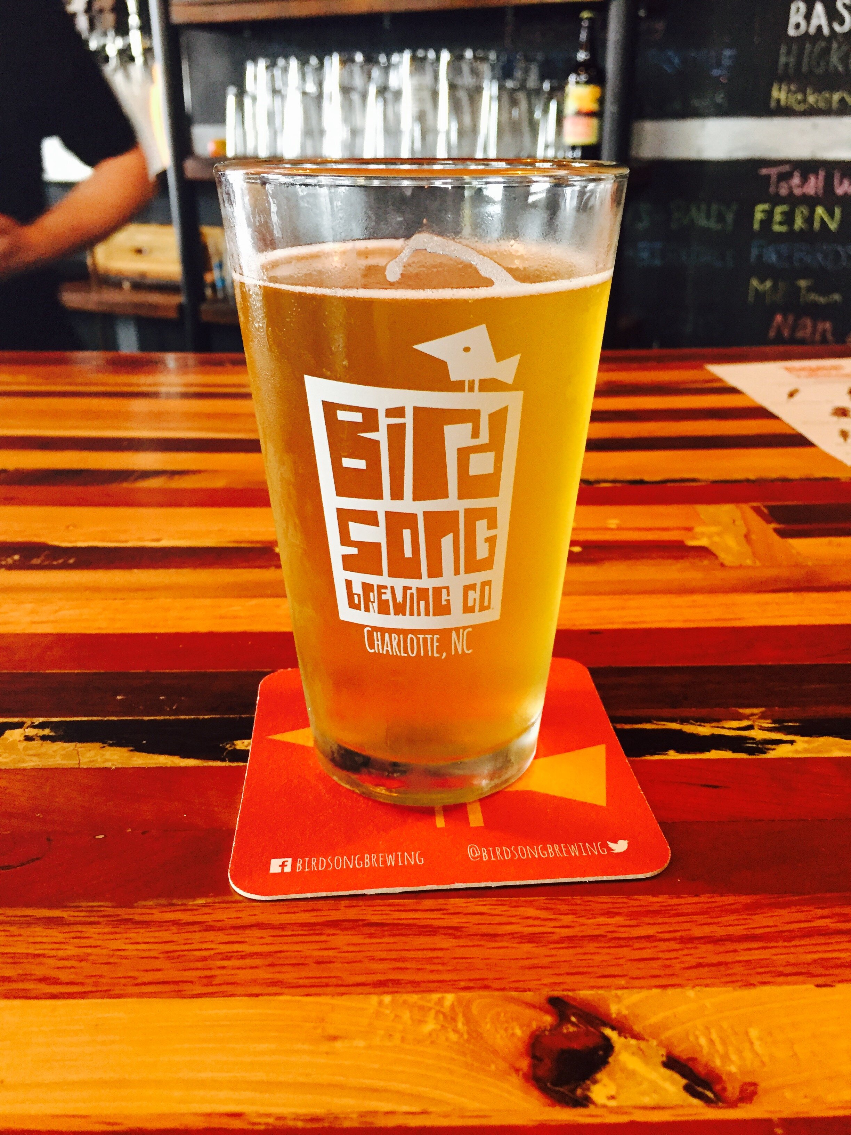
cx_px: 426
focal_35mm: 29
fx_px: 951
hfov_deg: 48.2
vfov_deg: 61.7
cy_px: 568
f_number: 2.2
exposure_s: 1/30
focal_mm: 4.15
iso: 200
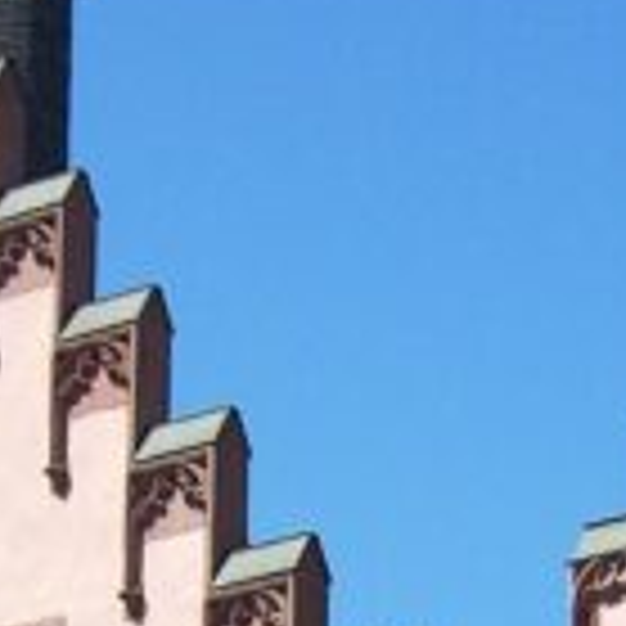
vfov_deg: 6.8
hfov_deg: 7.1
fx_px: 5054
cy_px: 1302
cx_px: 180
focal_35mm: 247
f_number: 8
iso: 50
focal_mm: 7.9
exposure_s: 1/160
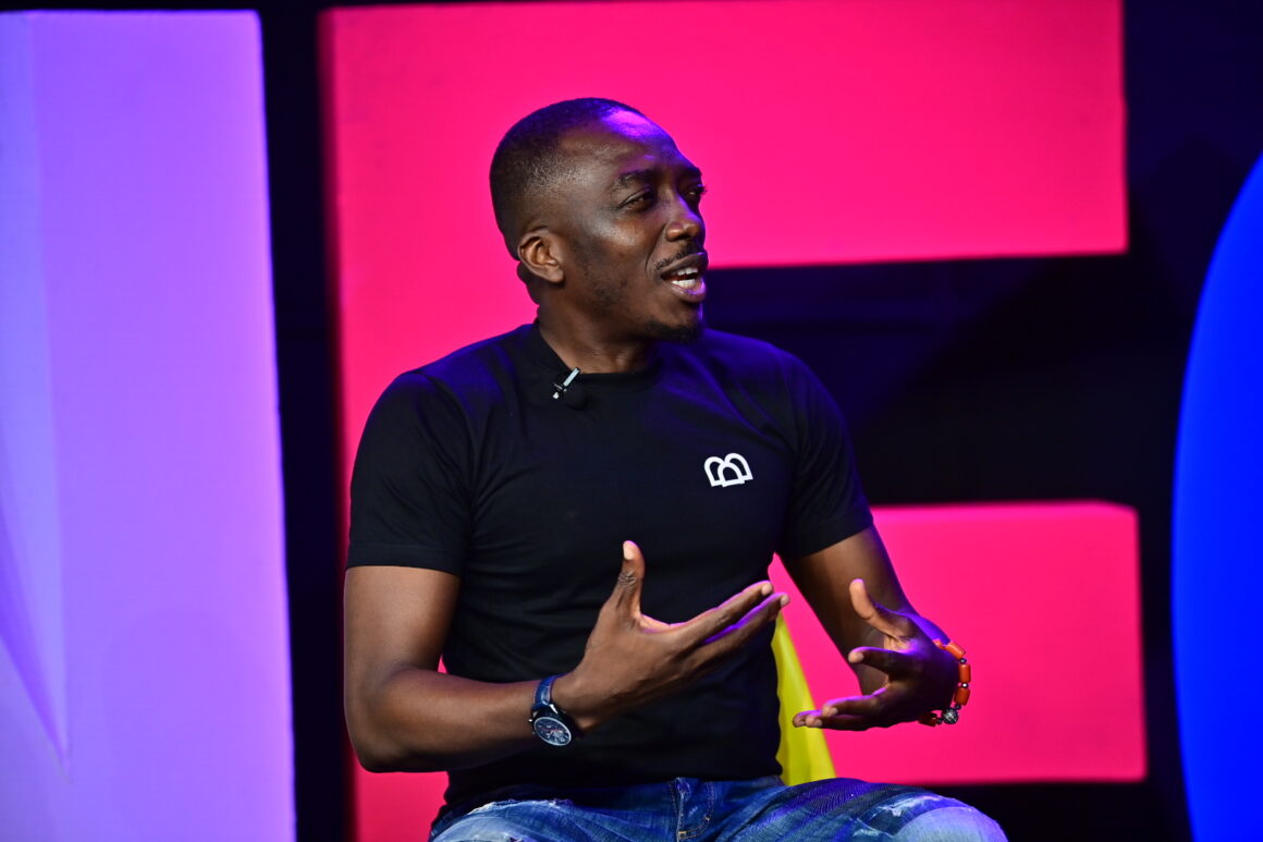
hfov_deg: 10.3
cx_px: 632
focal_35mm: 200
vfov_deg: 6.9
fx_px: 7015
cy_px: 421
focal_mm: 200
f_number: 3.5
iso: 640
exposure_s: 1/500
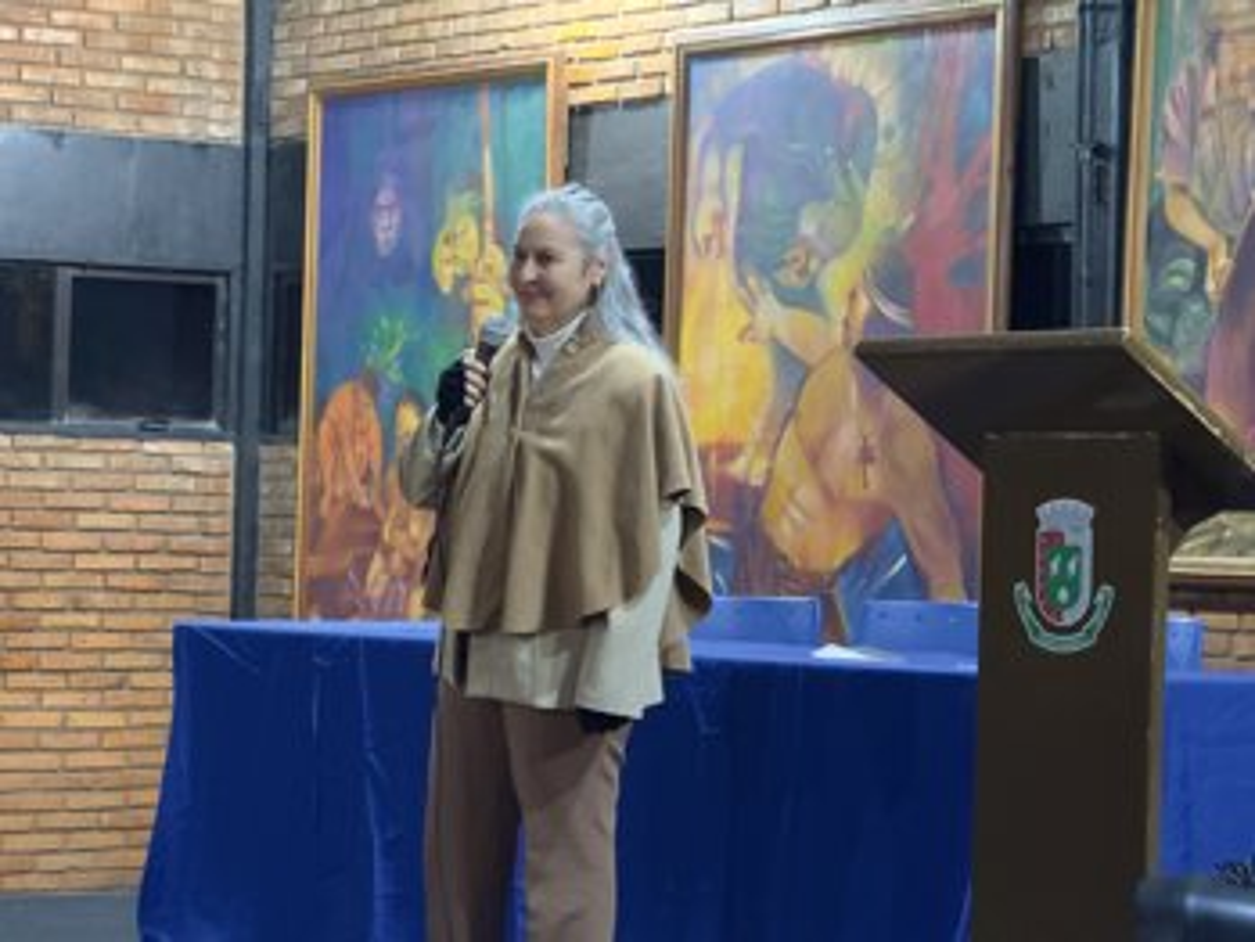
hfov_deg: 16.4
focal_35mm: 120
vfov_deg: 12.4
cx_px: 628
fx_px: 4352
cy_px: 471
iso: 640
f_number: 2.8
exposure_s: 1/40
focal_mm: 15.66
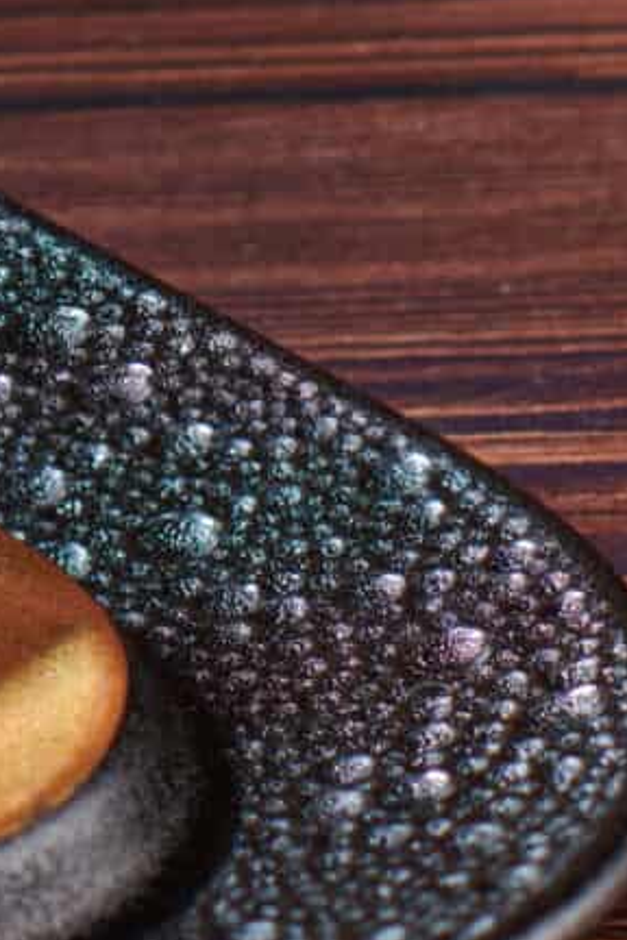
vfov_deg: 4.0
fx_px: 13166
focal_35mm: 504
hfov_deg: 2.7
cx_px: -1046
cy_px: -1027
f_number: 5.6
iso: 40
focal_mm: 85
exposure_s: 1/125
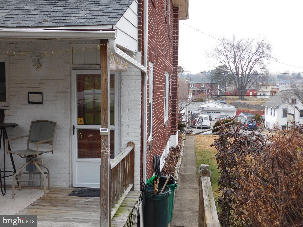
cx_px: 152
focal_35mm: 40
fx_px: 350
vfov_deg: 36.0
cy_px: 114
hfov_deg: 46.8
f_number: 3.6
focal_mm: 7.1
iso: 125
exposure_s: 1/80
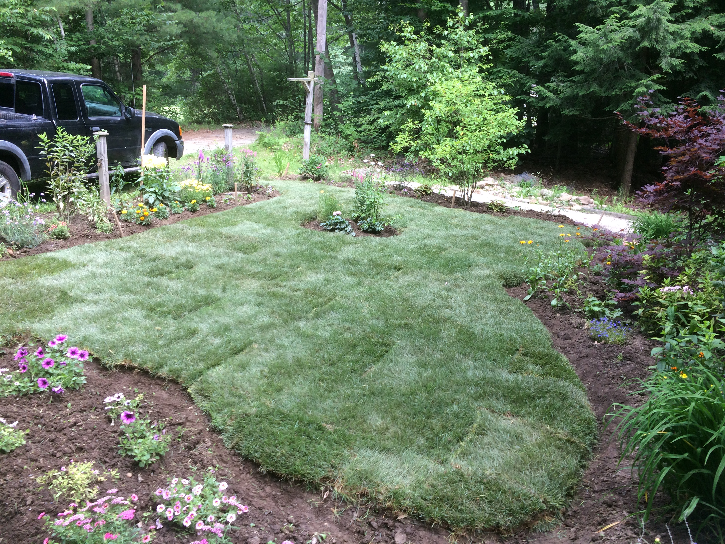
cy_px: 272
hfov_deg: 61.7
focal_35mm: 29
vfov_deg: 48.2
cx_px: 362
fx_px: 607
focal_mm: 4.15
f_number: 2.2
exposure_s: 1/120
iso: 50
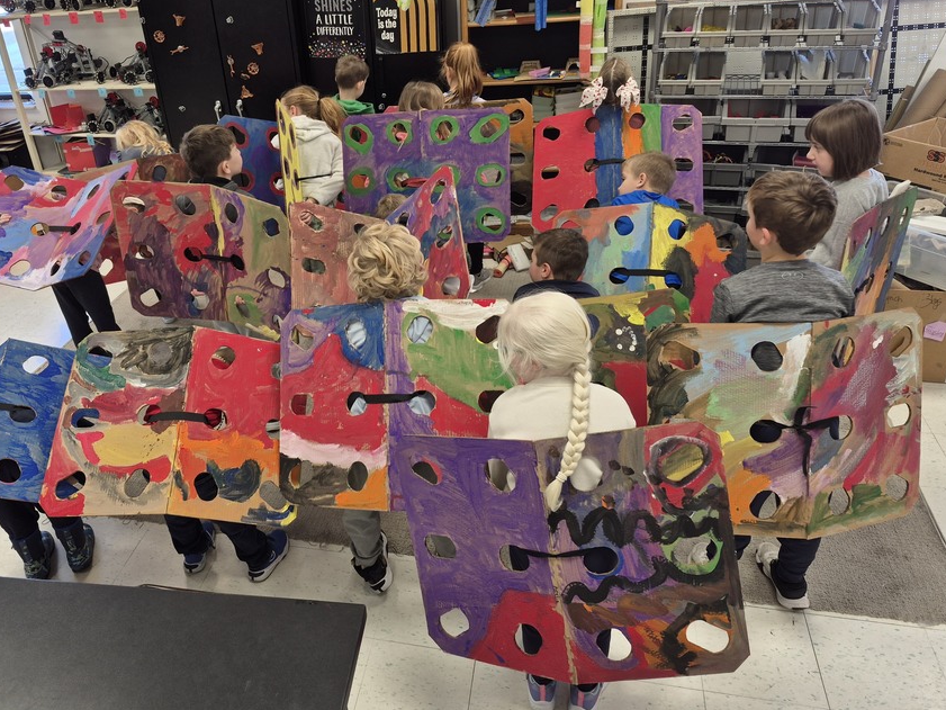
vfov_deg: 49.6
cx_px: 384
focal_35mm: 28
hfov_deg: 62.9
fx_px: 765
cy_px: 298
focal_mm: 5.4
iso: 32
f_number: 1.8
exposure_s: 1/62
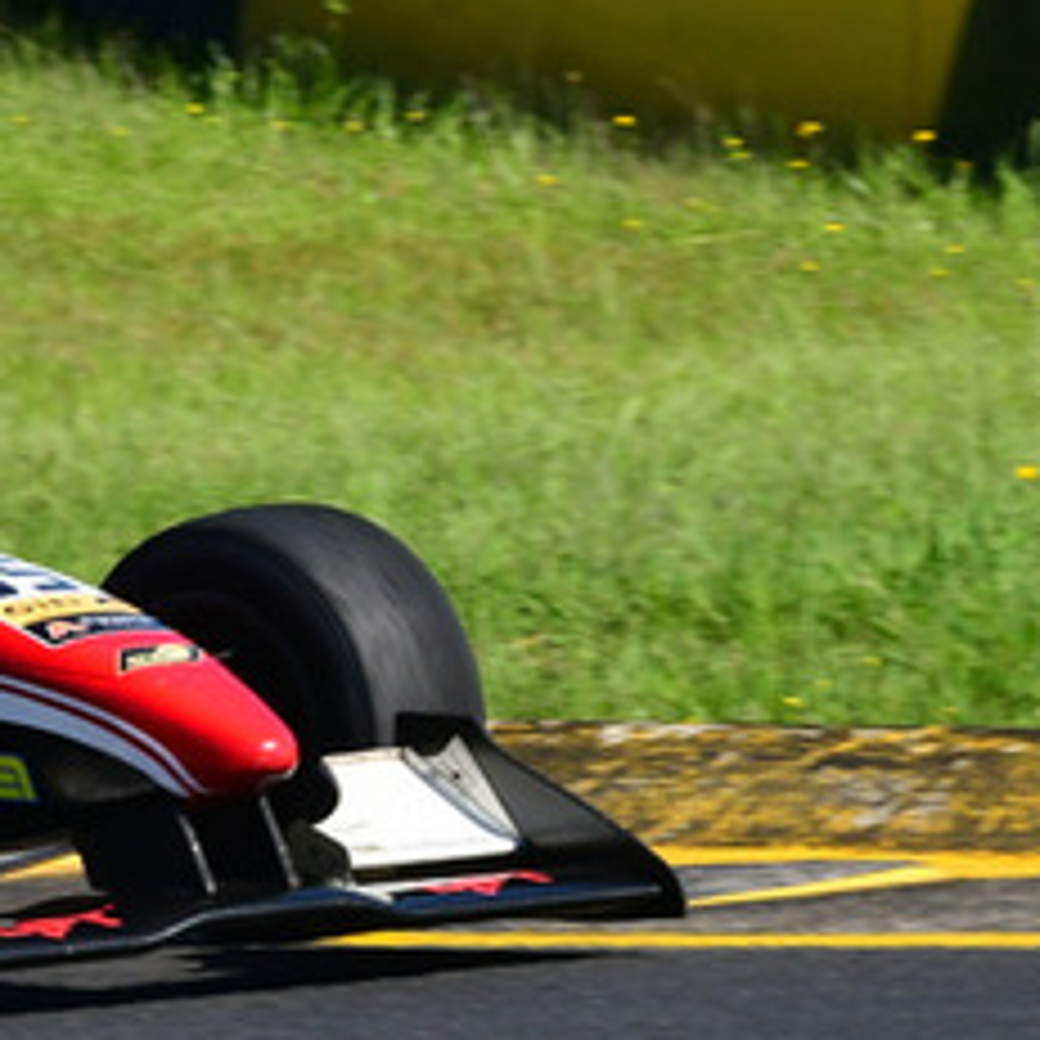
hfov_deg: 1.5
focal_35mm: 1147
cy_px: 500
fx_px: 38987
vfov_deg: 1.5
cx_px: -549
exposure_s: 1/640
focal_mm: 260
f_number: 11
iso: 500
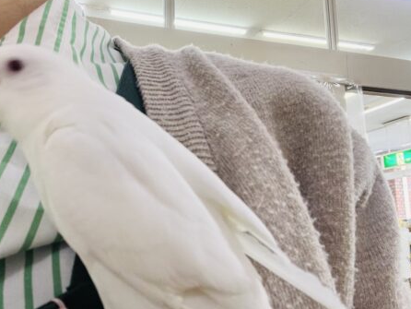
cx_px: 148
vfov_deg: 42.9
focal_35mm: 33
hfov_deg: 54.5
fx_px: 392
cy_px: 178
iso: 125
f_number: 2.2
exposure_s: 1/50
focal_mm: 2.71
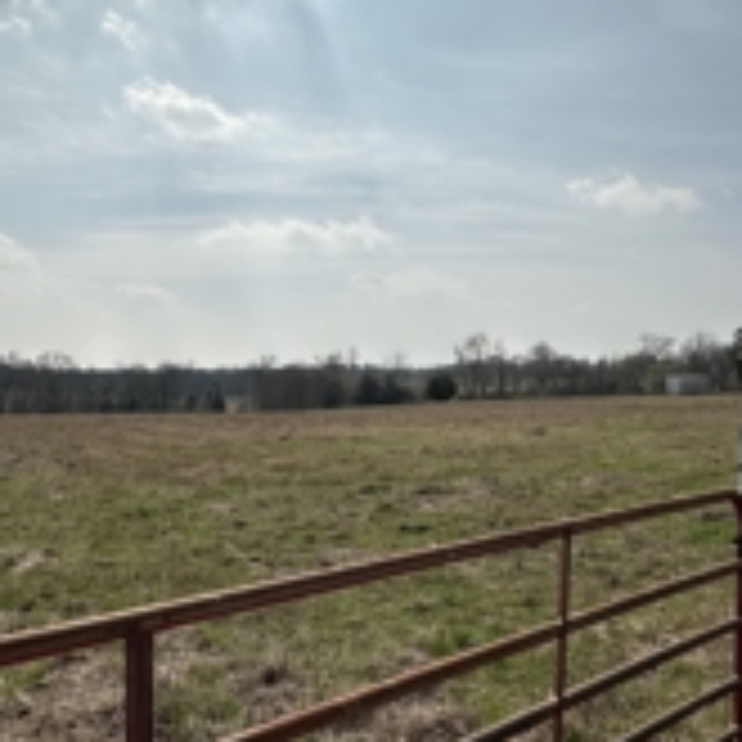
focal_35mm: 30
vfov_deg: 54.0
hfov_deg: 54.0
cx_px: 360
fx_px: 728
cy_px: 405
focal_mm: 2.22
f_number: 2.2
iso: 50
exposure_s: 1/7813
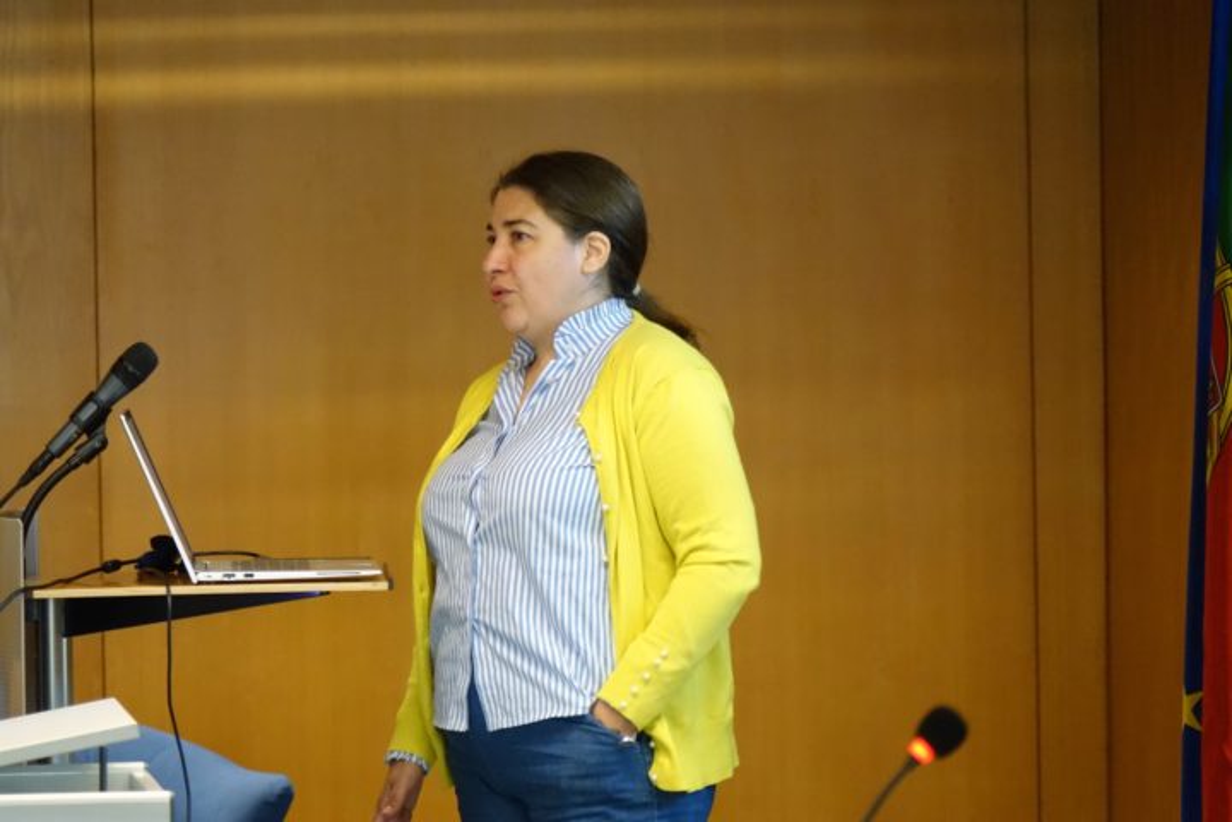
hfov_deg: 10.3
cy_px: 411
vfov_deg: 6.9
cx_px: 616
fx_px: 6844
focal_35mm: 200
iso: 2000
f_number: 2.8
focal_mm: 73.3
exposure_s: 1/80
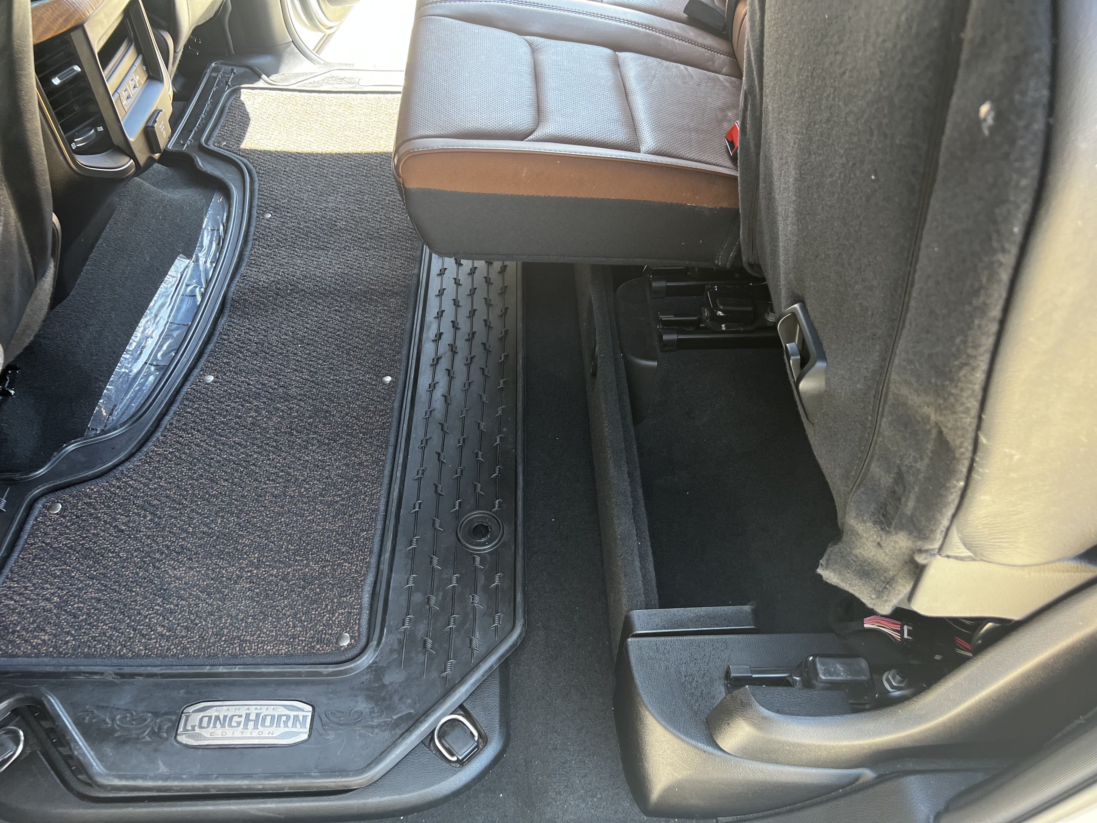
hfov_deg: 67.3
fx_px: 824
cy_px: 412
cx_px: 548
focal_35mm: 26
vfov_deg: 53.1
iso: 125
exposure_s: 1/121
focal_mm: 5.7
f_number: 1.5
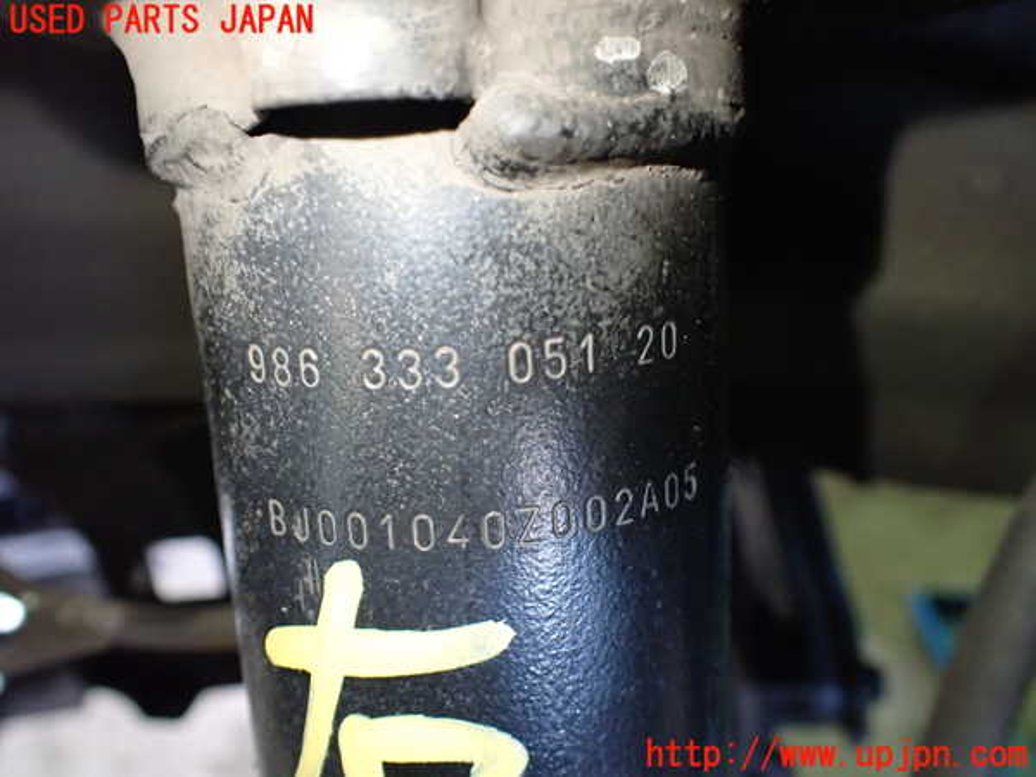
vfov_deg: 46.8
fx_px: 898
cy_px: 388
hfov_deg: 60.0
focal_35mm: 30
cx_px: 518
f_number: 2.3
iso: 800
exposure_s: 1/60
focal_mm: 5.4
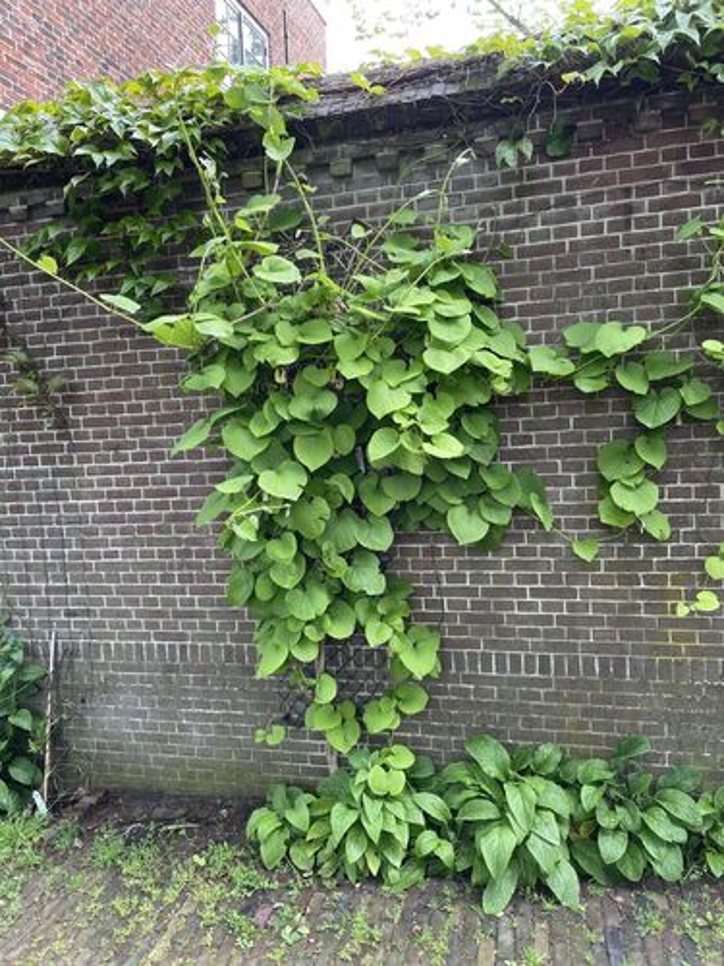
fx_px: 725
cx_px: 362
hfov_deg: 53.1
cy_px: 483
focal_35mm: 26
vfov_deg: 67.3
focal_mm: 4.2
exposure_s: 1/121
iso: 40
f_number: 1.6
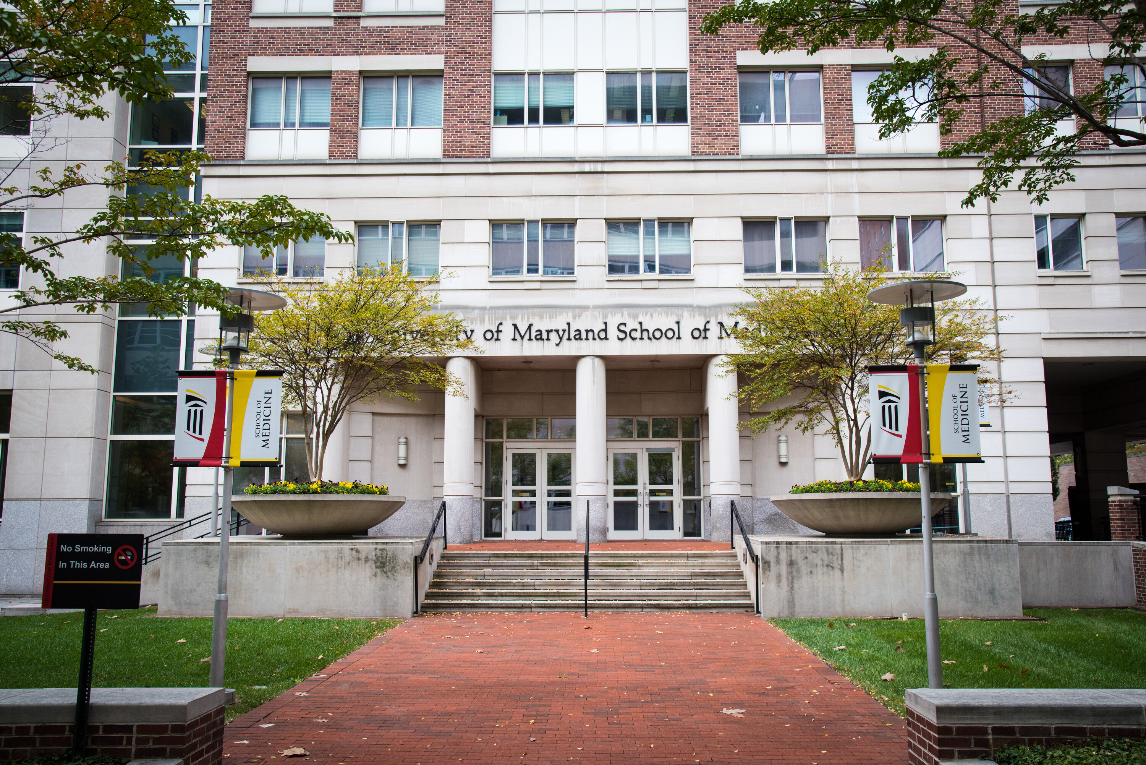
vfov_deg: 42.4
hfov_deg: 60.3
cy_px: 382
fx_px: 987
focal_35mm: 31
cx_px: 573
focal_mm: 31
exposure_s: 1/320
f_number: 9
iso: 400
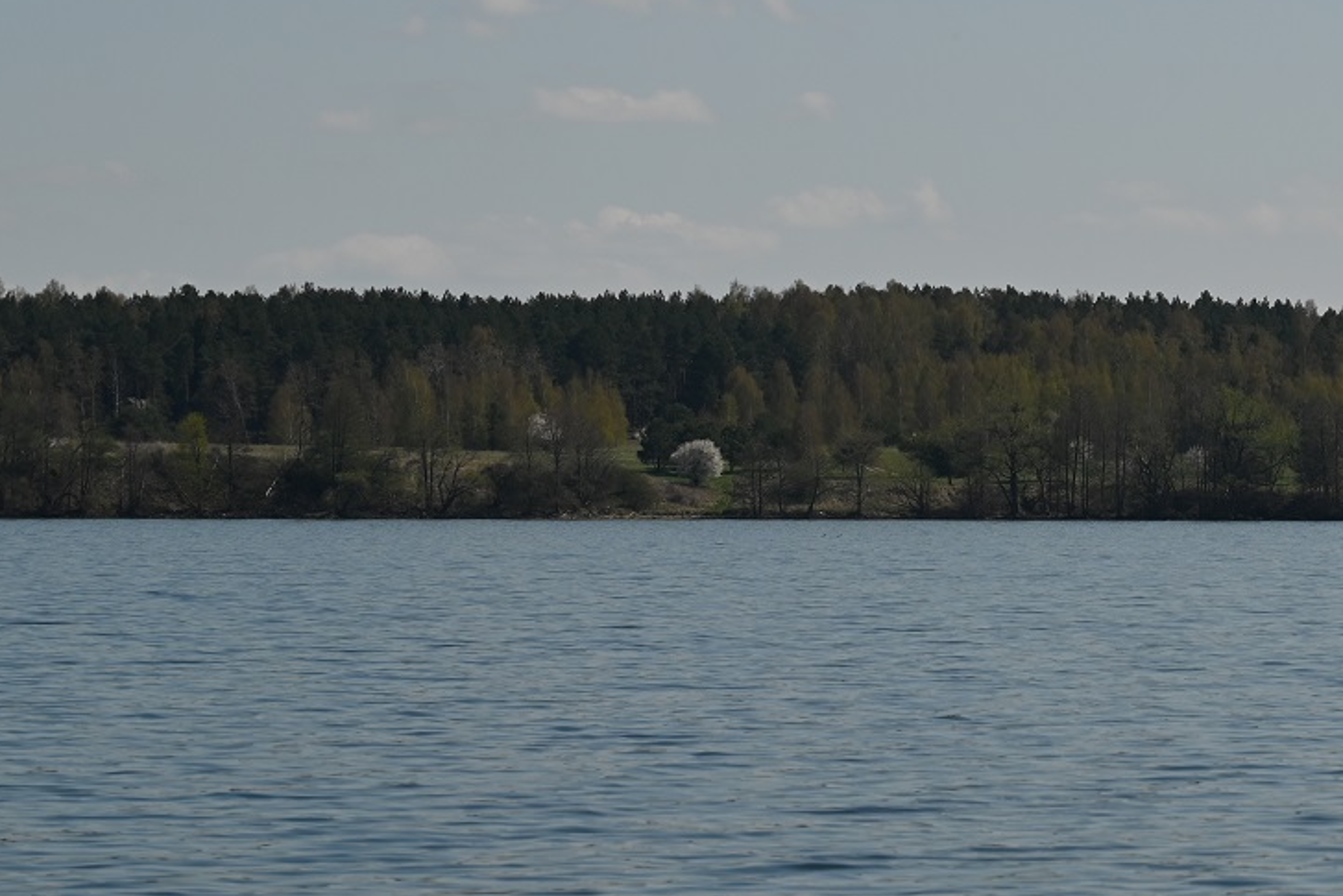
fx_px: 8619
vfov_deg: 5.9
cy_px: 71
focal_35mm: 231
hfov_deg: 8.9
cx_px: 1254
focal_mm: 112
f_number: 8
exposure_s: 1/1000
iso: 100
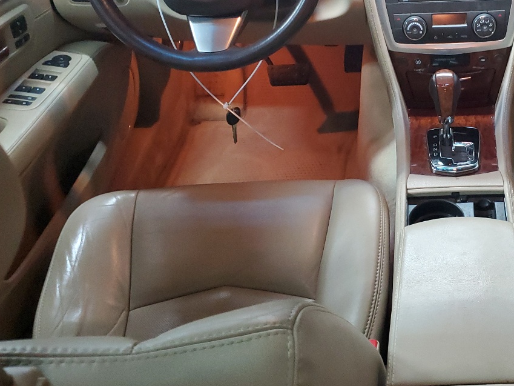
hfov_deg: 37.2
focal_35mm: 49
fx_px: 728
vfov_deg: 29.4
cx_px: 427
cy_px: 121
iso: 322
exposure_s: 1/24
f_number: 1.5
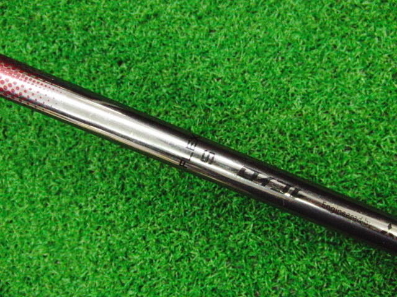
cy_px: 148
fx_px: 424
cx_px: 198
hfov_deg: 50.1
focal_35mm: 37
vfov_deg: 38.7
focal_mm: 6.42
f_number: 3.6
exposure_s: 1/200
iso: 3200
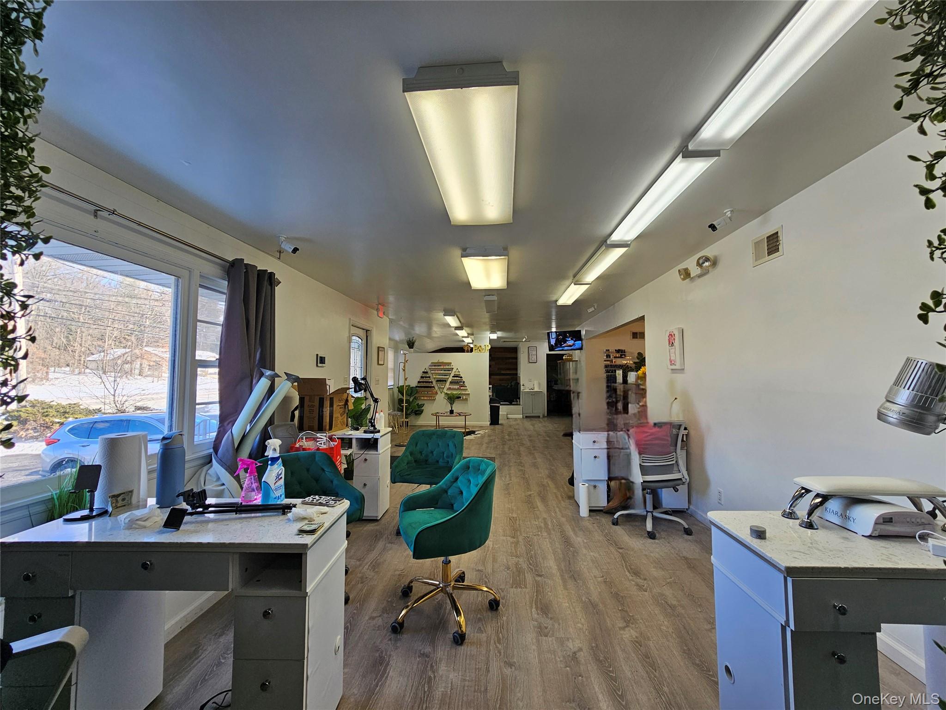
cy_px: 355
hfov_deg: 106.2
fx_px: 355
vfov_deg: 89.9
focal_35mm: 13
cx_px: 473
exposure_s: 1/122
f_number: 2.2
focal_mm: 2.2
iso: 50
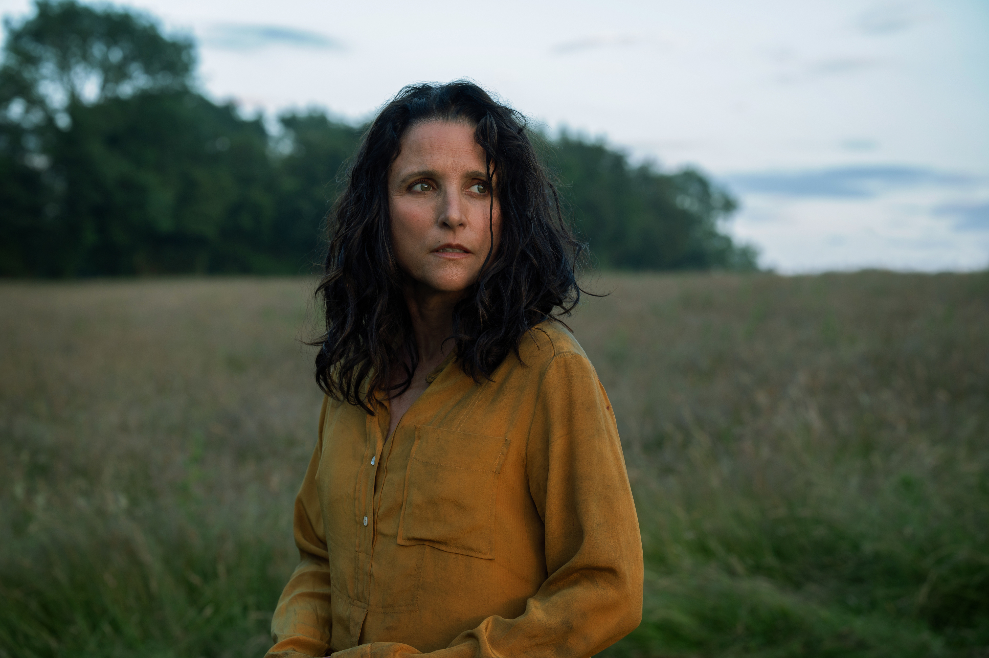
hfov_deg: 28.9
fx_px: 1922
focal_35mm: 70
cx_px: 494
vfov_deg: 19.4
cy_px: 329
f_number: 4.5
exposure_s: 1/80
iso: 160
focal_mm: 70
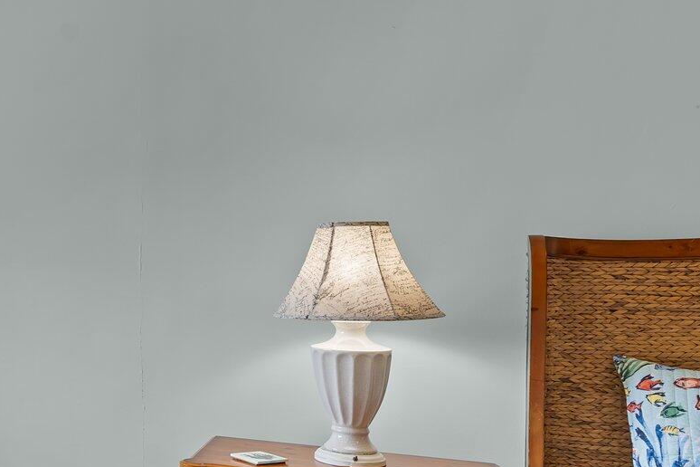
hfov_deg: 34.3
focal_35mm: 45
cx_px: -155
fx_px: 875
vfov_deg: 29.8
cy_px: 270
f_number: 8
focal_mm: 17
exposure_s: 1
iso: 100
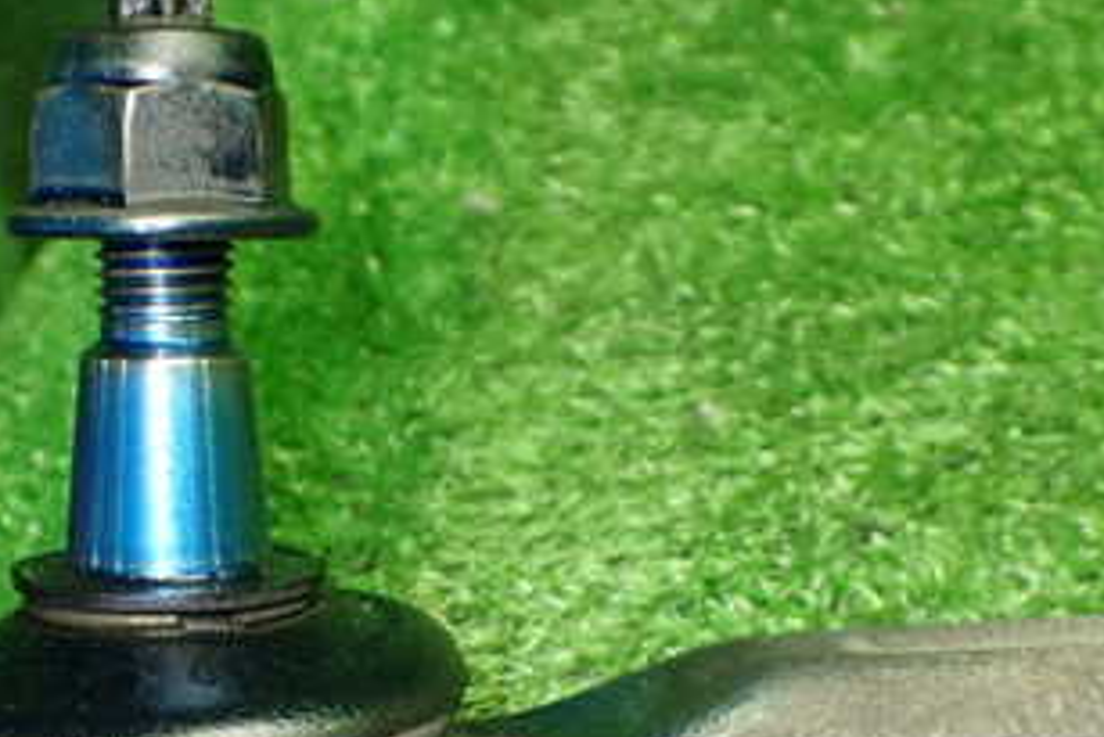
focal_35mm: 61
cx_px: 374
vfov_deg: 22.0
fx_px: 1871
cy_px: 593
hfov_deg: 32.6
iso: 800
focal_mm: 5.4
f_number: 2.3
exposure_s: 1/100
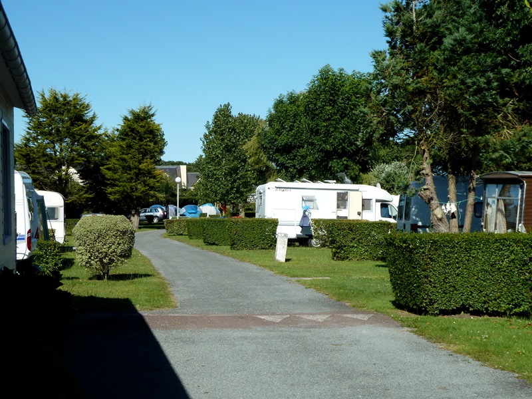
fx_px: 1030
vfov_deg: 21.9
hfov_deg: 29.0
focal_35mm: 67
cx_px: 266
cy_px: 200
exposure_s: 1/400
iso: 80
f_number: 5
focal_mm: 11
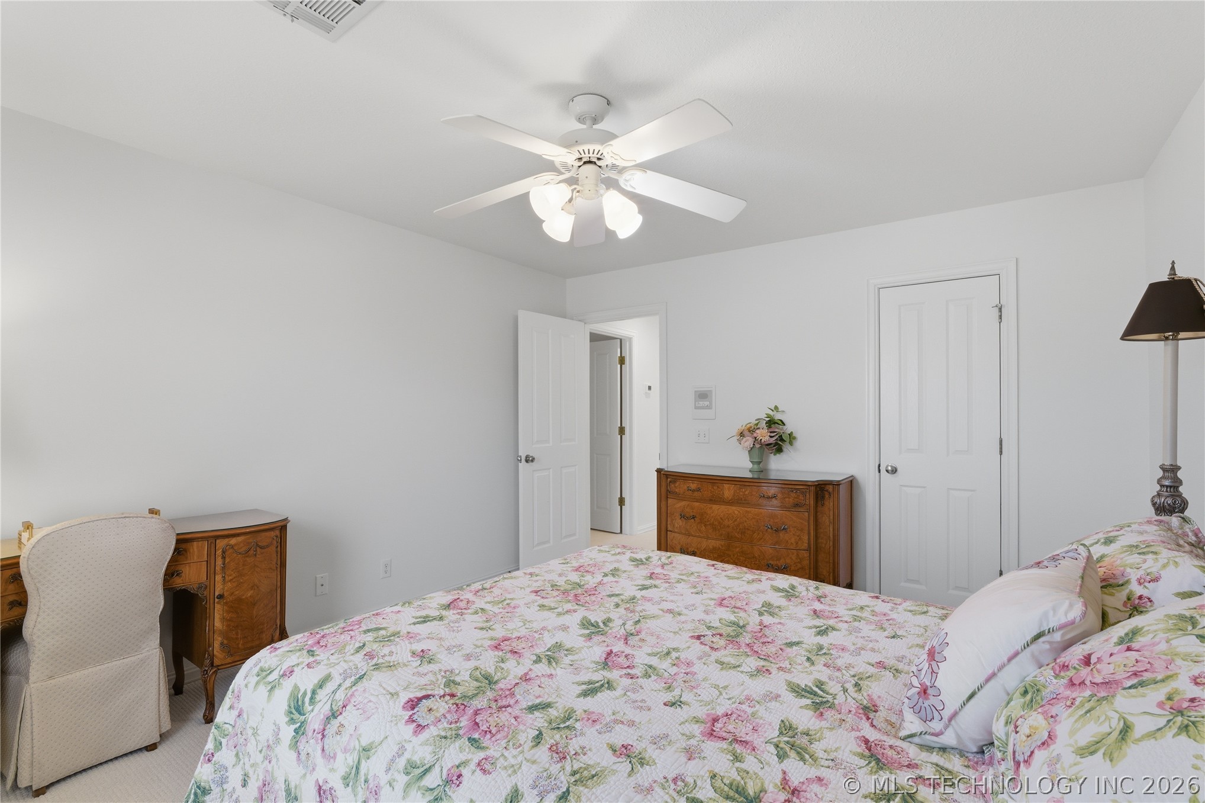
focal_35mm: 16
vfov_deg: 73.7
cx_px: 602
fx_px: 535
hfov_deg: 96.8
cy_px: 402
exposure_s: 1/50
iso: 640
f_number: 13
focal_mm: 16
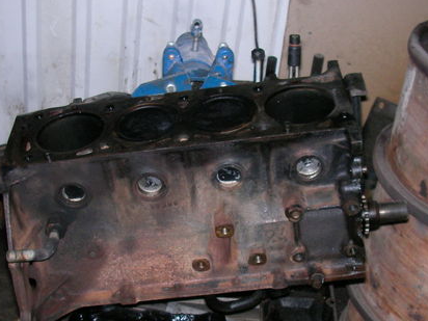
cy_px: 212
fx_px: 729
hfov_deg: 32.7
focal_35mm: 59
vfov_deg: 24.7
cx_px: 208
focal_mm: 6.3
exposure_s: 1/30
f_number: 3.3
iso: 126
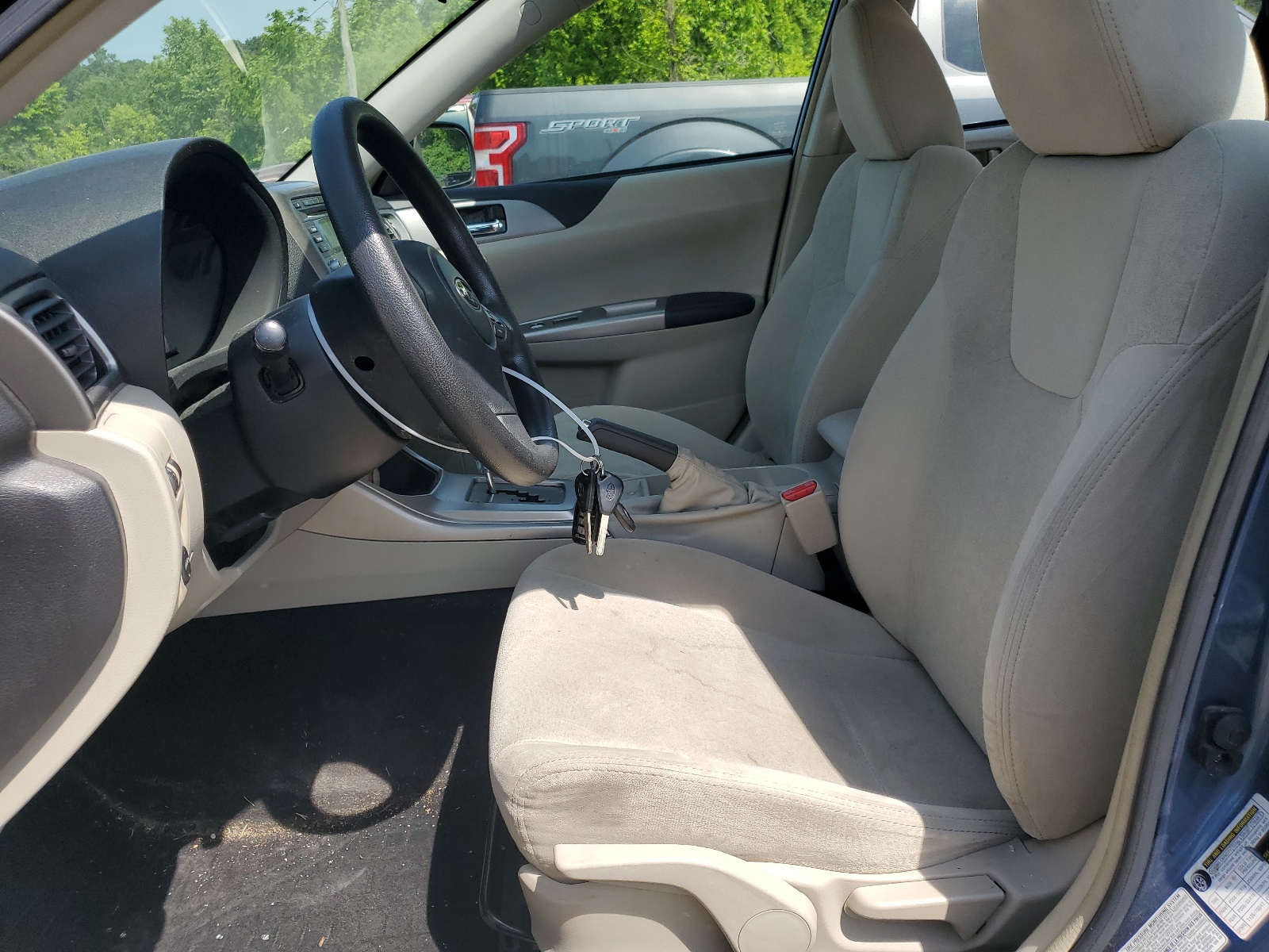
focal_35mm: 26
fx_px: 953
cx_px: 634
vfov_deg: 53.1
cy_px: 476
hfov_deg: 67.3
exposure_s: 1/1667
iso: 50
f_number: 1.5
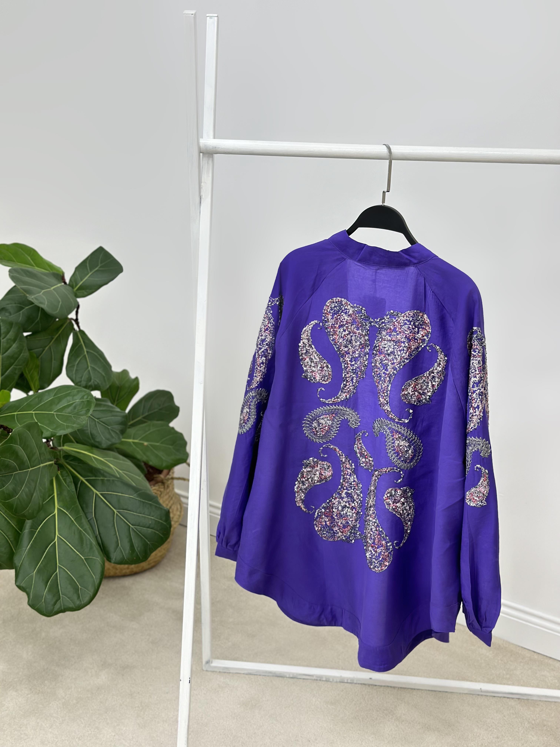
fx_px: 1035
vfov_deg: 39.7
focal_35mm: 48
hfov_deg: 30.3
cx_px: 280
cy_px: 374
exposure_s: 1/205
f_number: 1.78
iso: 80
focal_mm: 6.86
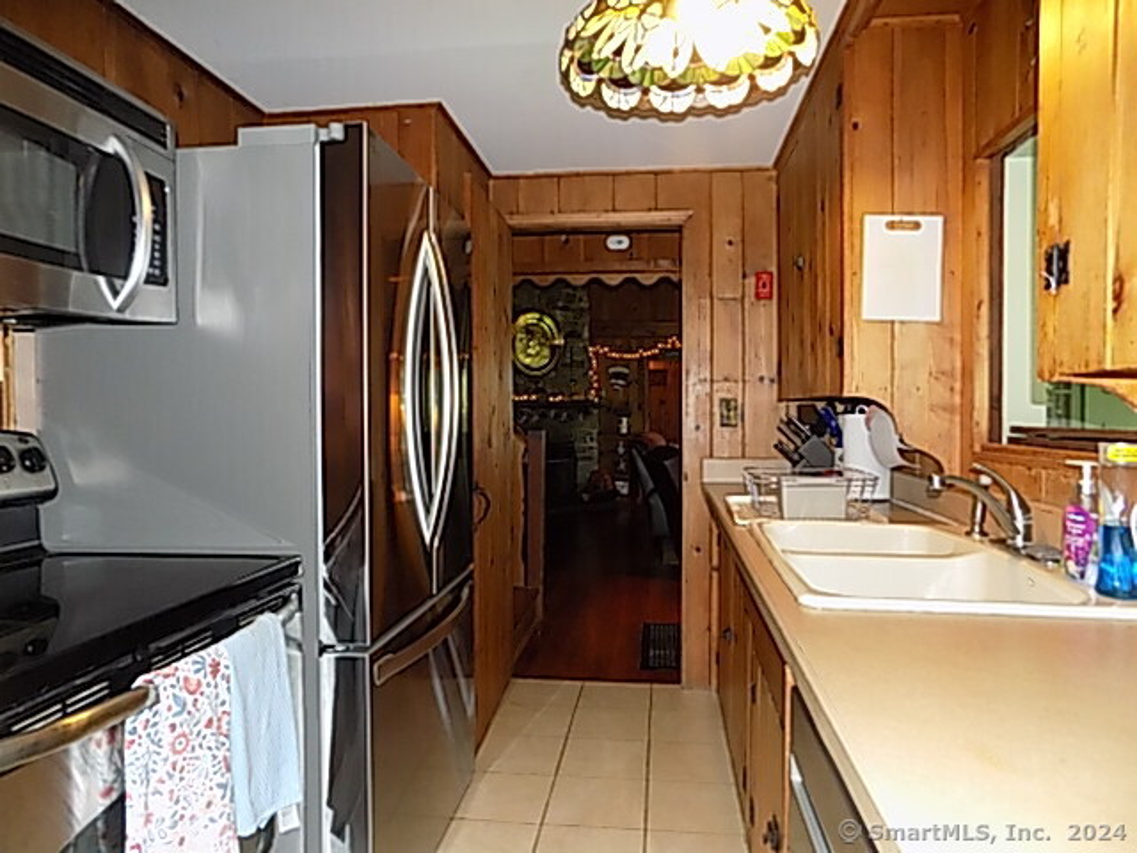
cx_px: 568
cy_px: 426
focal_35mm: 23
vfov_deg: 58.9
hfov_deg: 73.9
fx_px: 755
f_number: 3.1
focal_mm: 4
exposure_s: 1/30
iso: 200
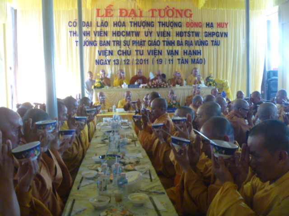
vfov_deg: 40.7
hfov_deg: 52.6
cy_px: 108
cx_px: 144
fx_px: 292
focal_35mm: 35
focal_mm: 6.3
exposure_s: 1/30
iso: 320
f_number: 3.5
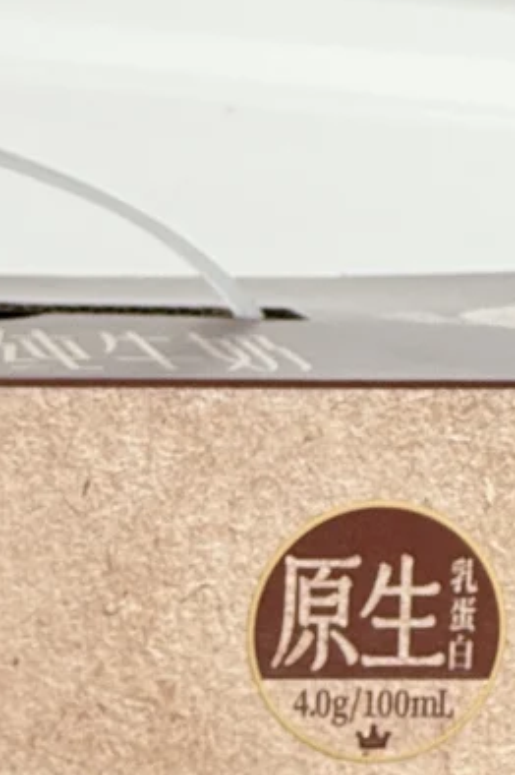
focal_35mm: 293
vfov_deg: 6.9
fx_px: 6298
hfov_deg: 4.7
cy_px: 1381
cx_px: -47
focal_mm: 9
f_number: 2.8
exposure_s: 1/99
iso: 80
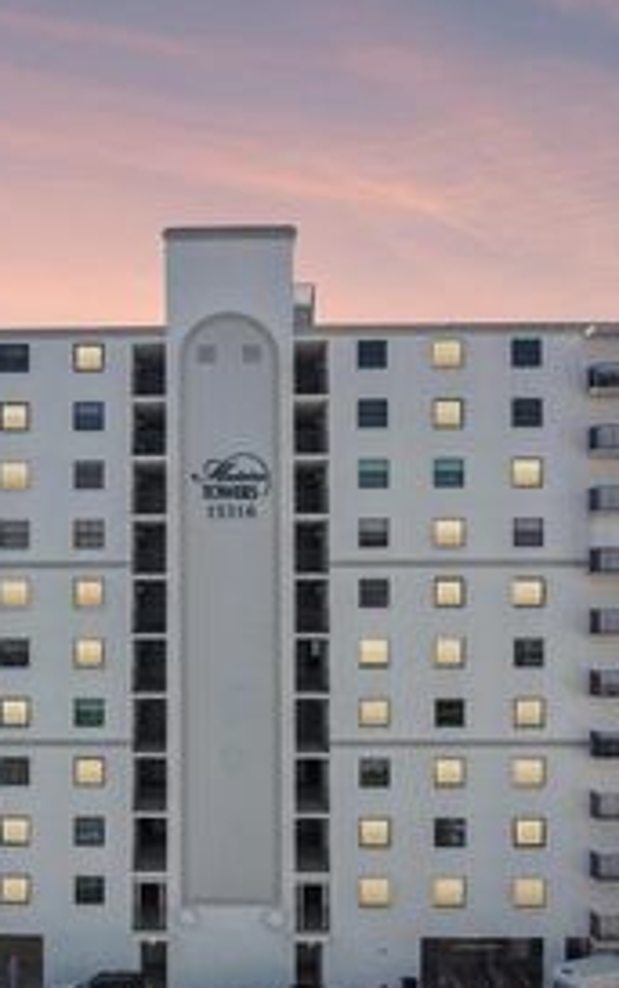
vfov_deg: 48.0
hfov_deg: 30.8
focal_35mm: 41
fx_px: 1105
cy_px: 570
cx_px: 163
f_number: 2.8
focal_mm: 8.4
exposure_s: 1/800
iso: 400
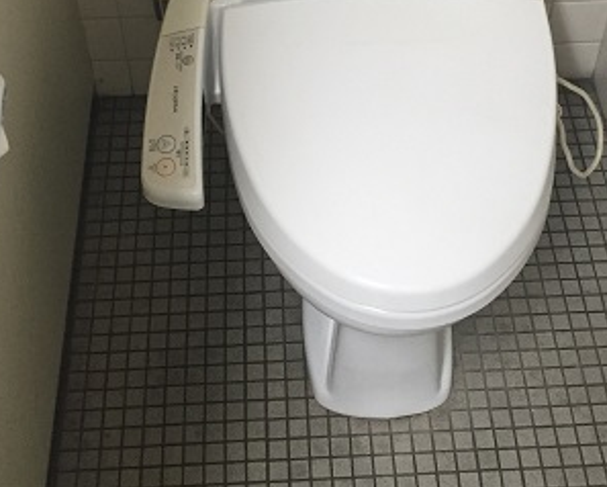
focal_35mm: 61
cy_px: 4
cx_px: 313
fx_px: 1097
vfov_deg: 24.0
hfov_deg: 30.9
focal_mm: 4.15
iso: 160
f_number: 2.2
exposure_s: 1/30
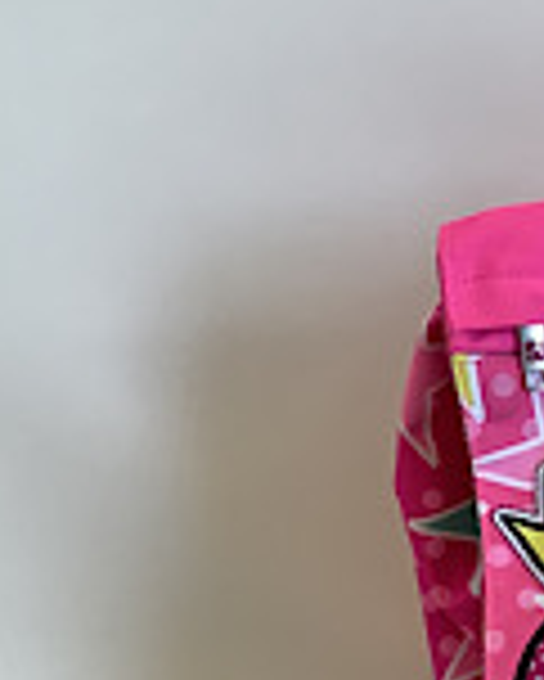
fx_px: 2011
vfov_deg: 18.7
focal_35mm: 100
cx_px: 753
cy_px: 675
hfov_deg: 14.6
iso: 64
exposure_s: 1/100
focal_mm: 3.3
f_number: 2.4
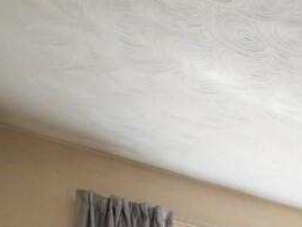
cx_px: 559
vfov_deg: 18.6
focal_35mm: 55
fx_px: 480
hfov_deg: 21.2
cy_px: 440
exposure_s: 1/125
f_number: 4.5
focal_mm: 7
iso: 200
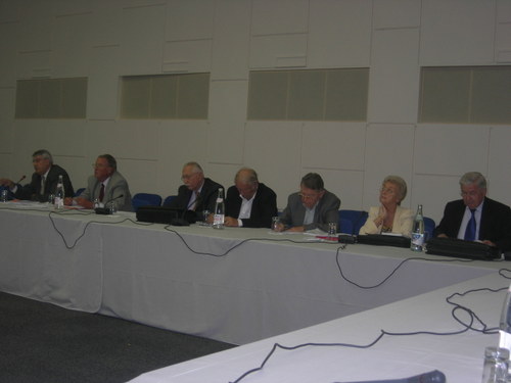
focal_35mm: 51
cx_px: 256
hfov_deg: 37.5
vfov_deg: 28.6
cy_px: 192
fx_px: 753
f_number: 3.2
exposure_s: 1/60.1
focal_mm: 10.6
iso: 69
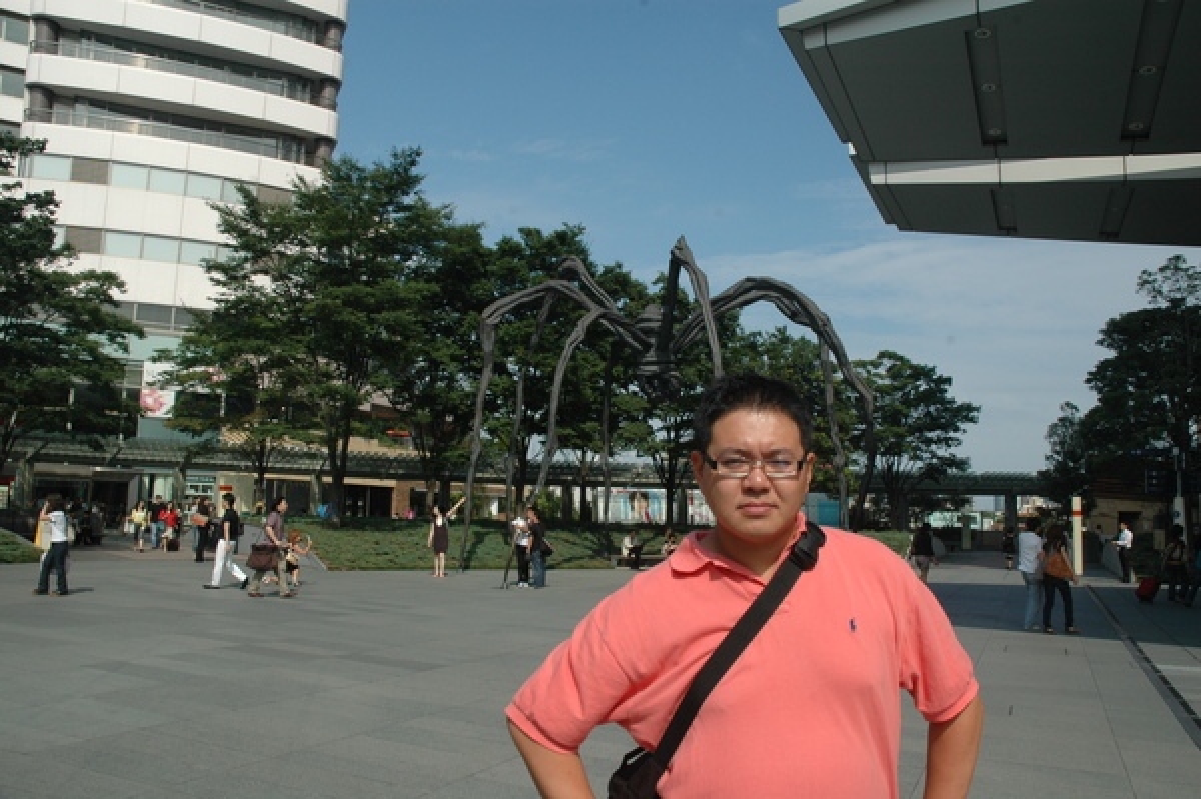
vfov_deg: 47.9
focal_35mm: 27
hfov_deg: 67.4
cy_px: 400
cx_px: 600
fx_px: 900
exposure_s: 1/400
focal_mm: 18
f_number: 10
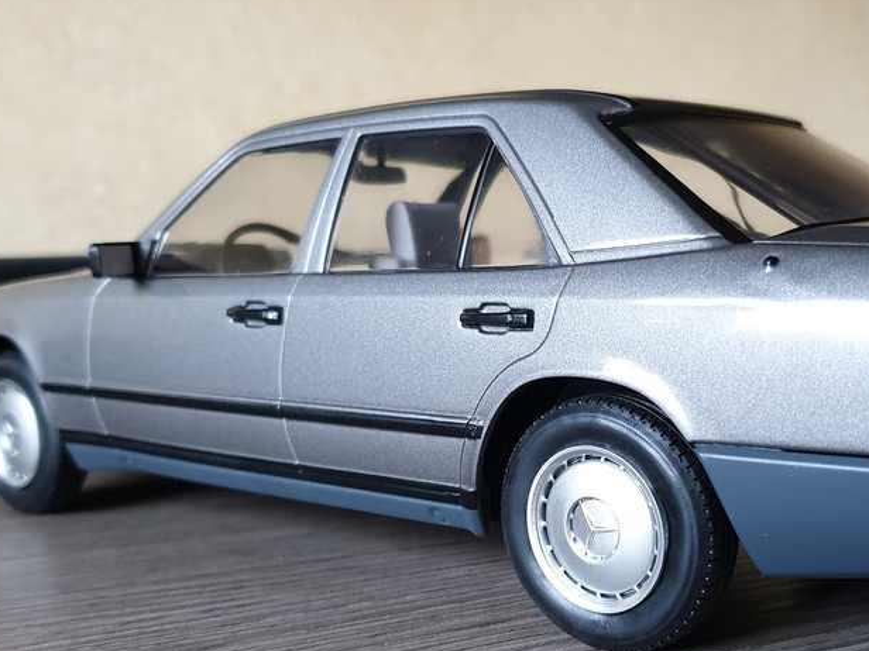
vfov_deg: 32.1
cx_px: 552
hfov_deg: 41.7
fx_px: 1130
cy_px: 397
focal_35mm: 45
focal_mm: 4.3
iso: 250
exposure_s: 1/43
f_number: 1.5
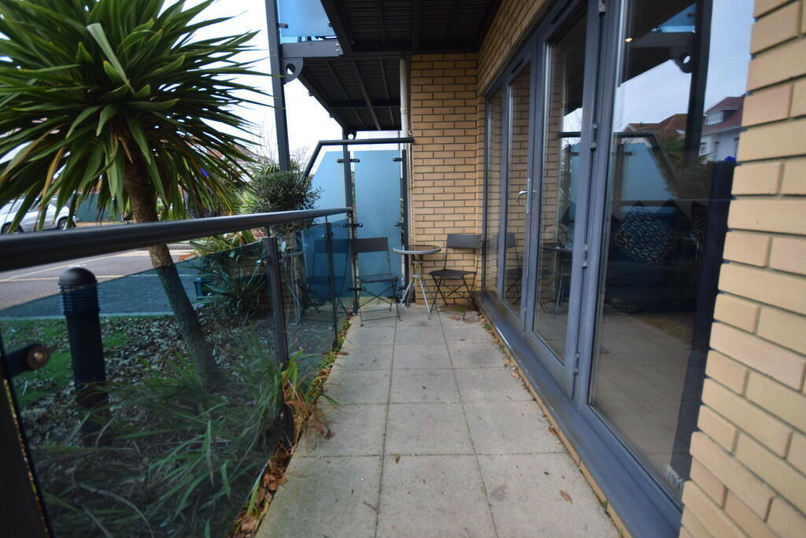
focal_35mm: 15
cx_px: 403
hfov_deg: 100.4
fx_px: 336
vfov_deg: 77.4
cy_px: 269
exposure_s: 1/80
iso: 100
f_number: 4.5
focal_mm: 10
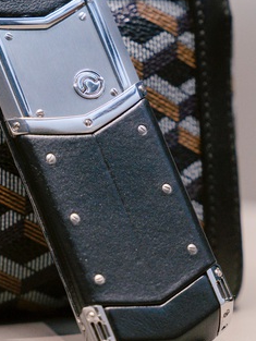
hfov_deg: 9.5
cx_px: 96
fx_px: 1547
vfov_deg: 12.6
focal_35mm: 157
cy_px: 149
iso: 1250
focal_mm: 70
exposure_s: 1/200
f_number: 5
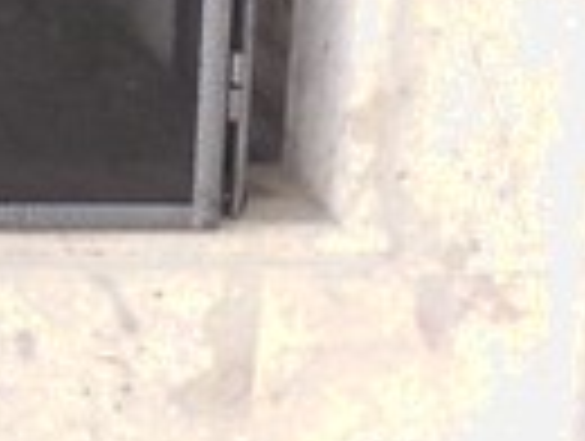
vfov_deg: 10.3
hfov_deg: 13.3
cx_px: -234
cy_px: -122
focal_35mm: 141
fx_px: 2387
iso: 80
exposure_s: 1/50
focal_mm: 4
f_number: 3.1
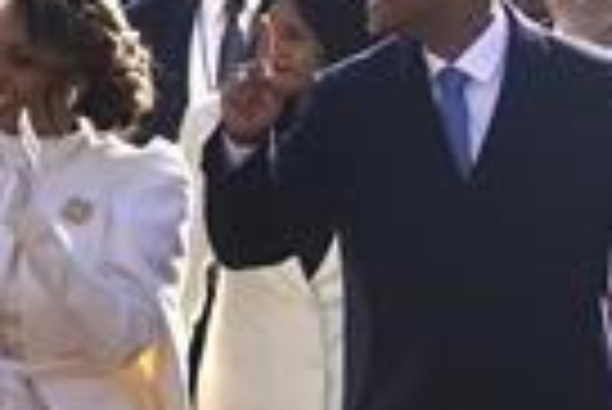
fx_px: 9973
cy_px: -133
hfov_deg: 3.5
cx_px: 378
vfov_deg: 2.3
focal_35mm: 586
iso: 200
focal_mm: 123
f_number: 4.5
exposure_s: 1/640
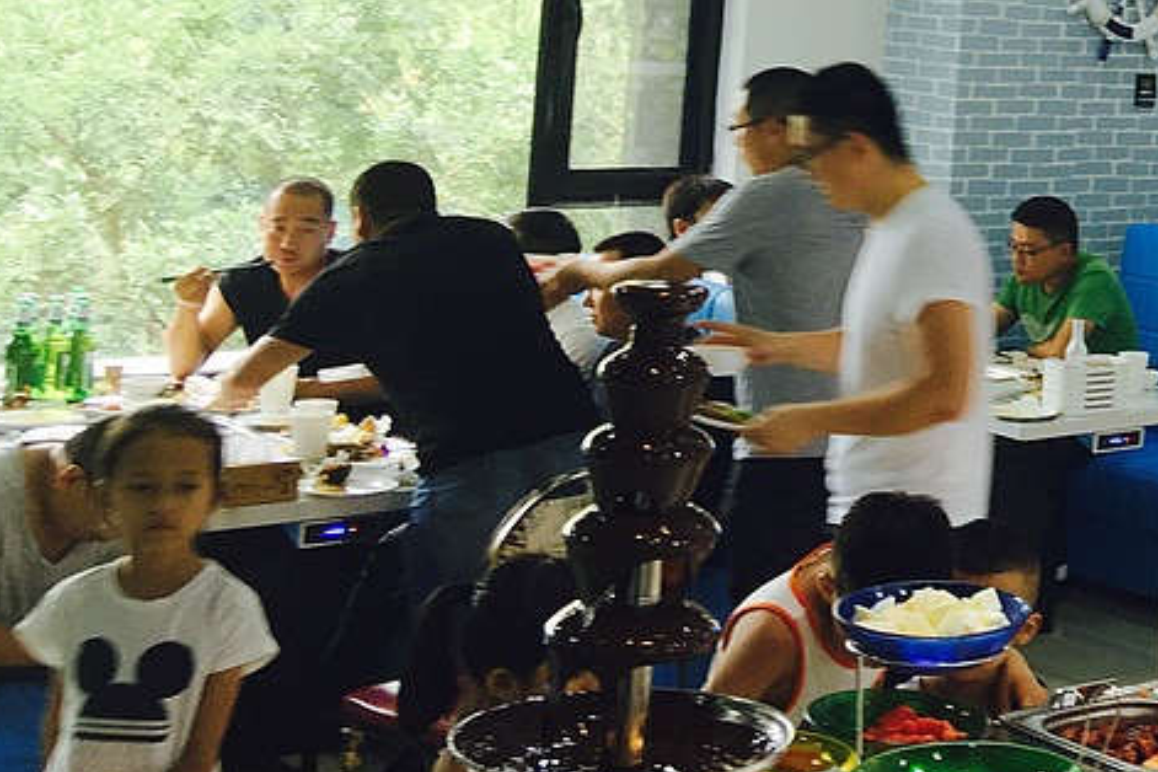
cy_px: 17
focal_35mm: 82
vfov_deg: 16.3
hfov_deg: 22.1
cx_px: 1519
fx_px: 2637
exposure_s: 1/50
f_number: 2.2
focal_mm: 4.15
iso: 25
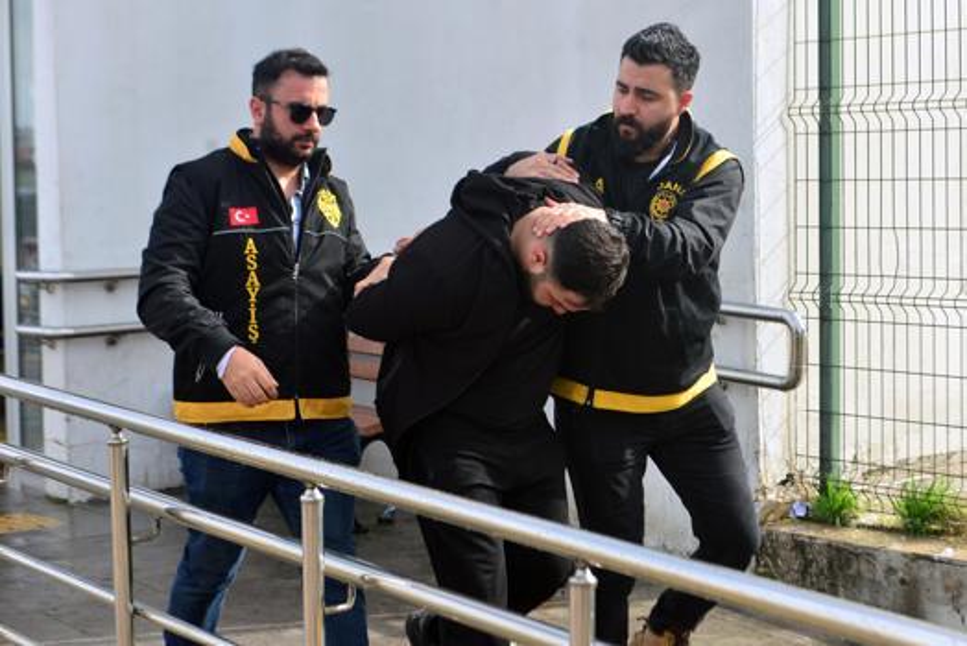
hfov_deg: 28.8
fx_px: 1881
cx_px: 484
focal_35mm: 70
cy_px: 323
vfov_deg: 19.5
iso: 500
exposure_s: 1/800
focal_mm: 70
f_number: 5.6
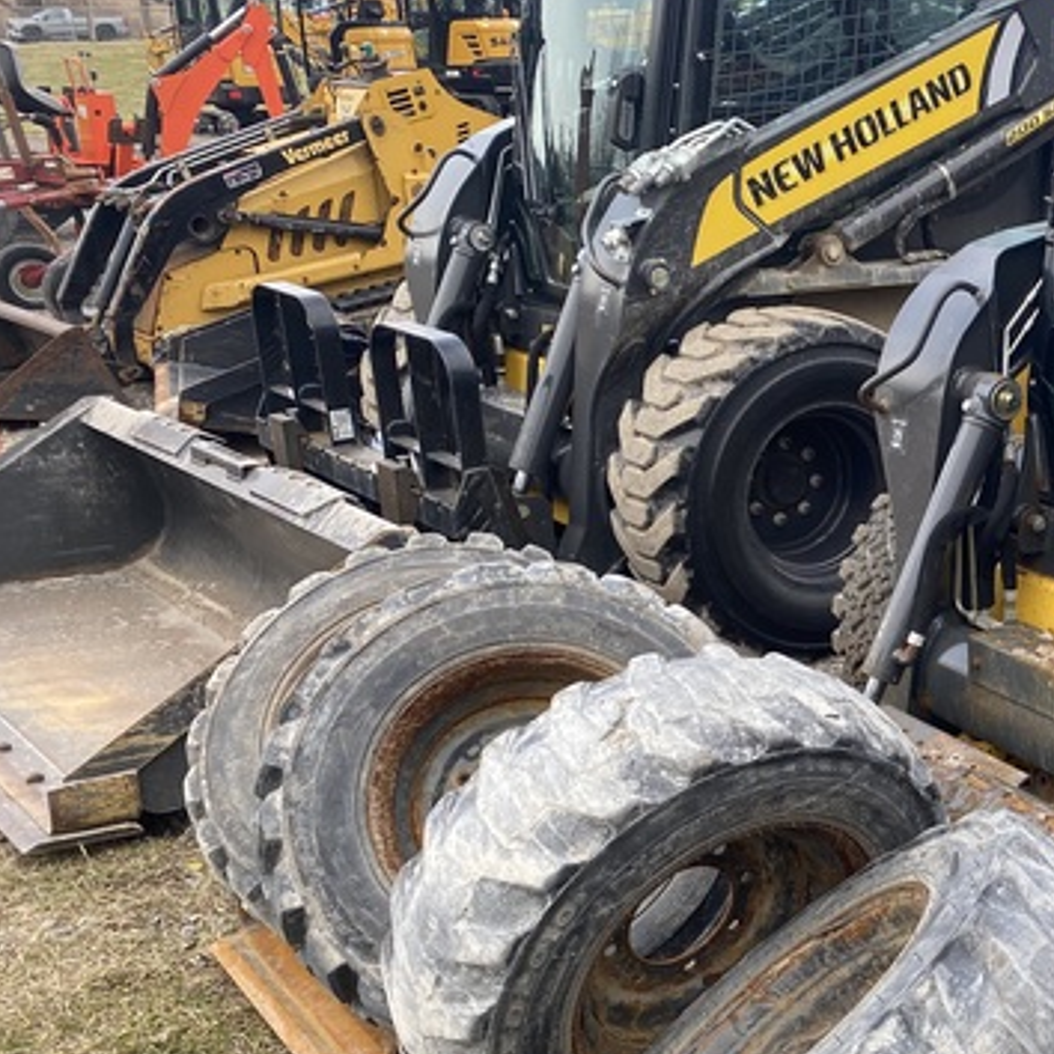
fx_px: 1791
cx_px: 1176
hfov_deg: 29.4
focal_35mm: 52
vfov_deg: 32.7
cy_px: 610
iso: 32
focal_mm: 4.25
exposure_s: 1/400
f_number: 1.8
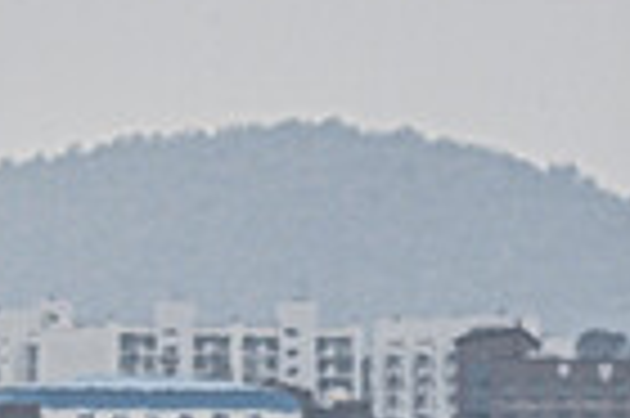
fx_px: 29558
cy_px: 27
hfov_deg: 1.2
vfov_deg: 0.8
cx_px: -574
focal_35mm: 1691
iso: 500
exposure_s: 1/1250
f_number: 10
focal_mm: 370
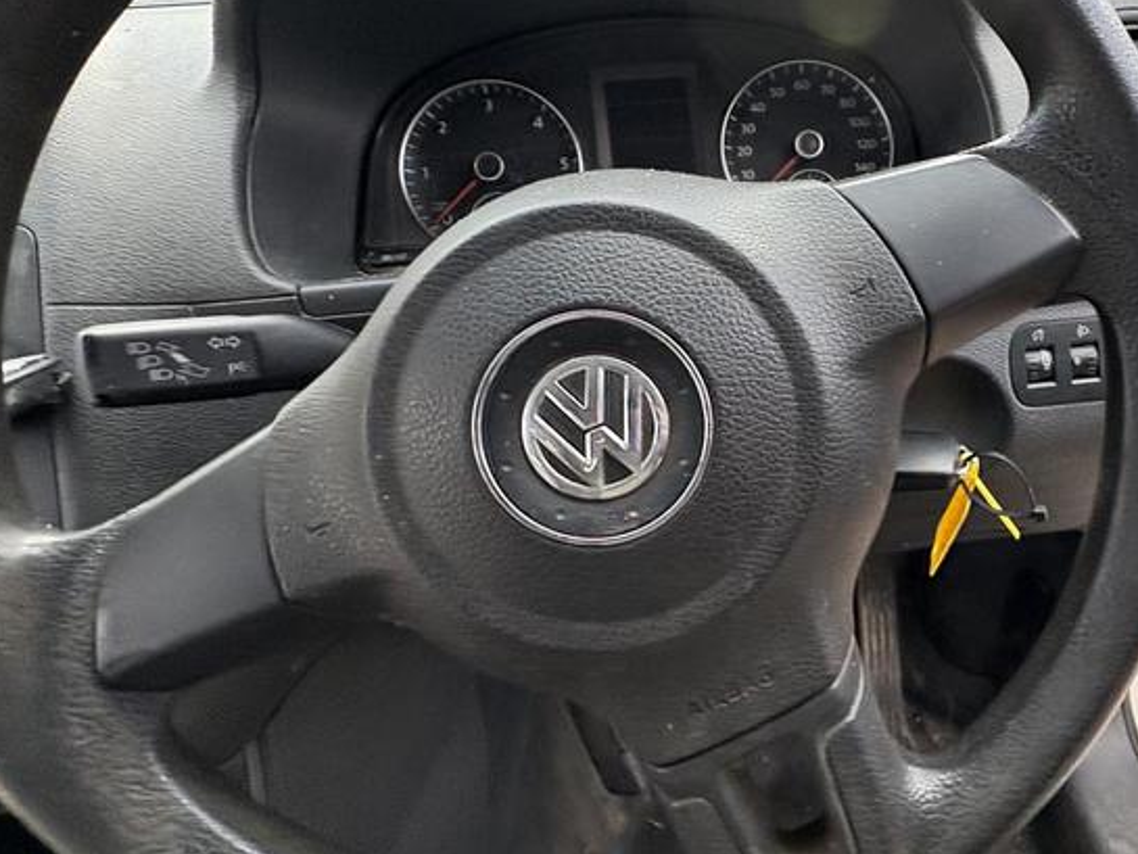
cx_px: 825
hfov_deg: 70.0
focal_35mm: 23
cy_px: 388
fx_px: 756
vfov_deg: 58.8
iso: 125
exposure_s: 1/103
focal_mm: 2.22
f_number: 2.2
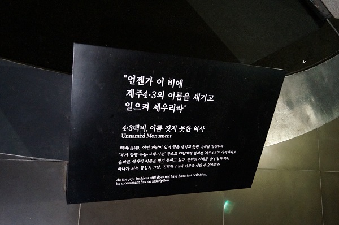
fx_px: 254
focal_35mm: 27
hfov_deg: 67.5
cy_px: 112
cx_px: 170
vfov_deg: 47.8
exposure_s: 1/30
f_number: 3.5
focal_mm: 18
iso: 3200
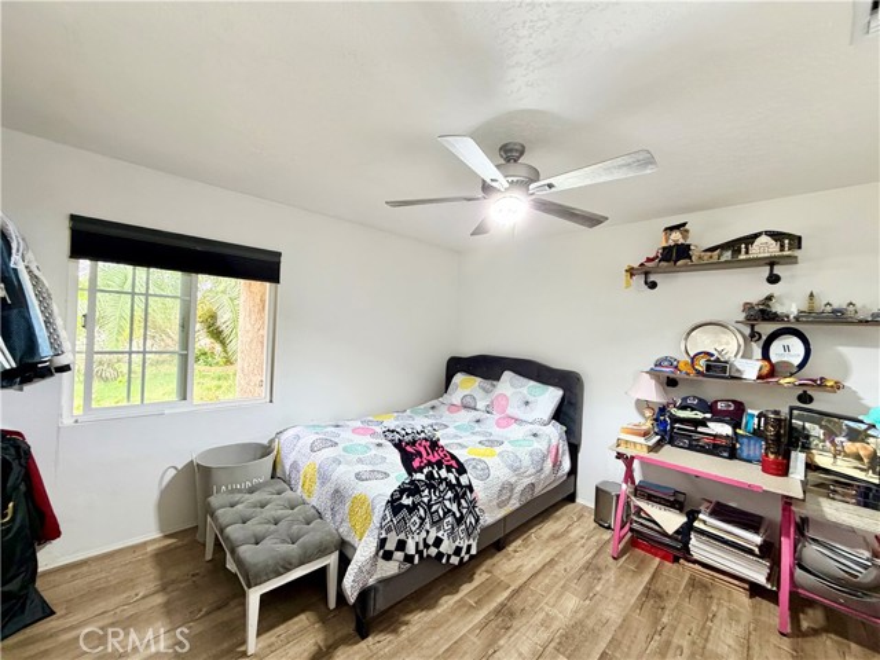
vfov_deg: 85.7
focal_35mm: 14
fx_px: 356
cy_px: 330
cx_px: 440
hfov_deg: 102.1
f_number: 2.2
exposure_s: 1/60
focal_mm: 2.22
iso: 400
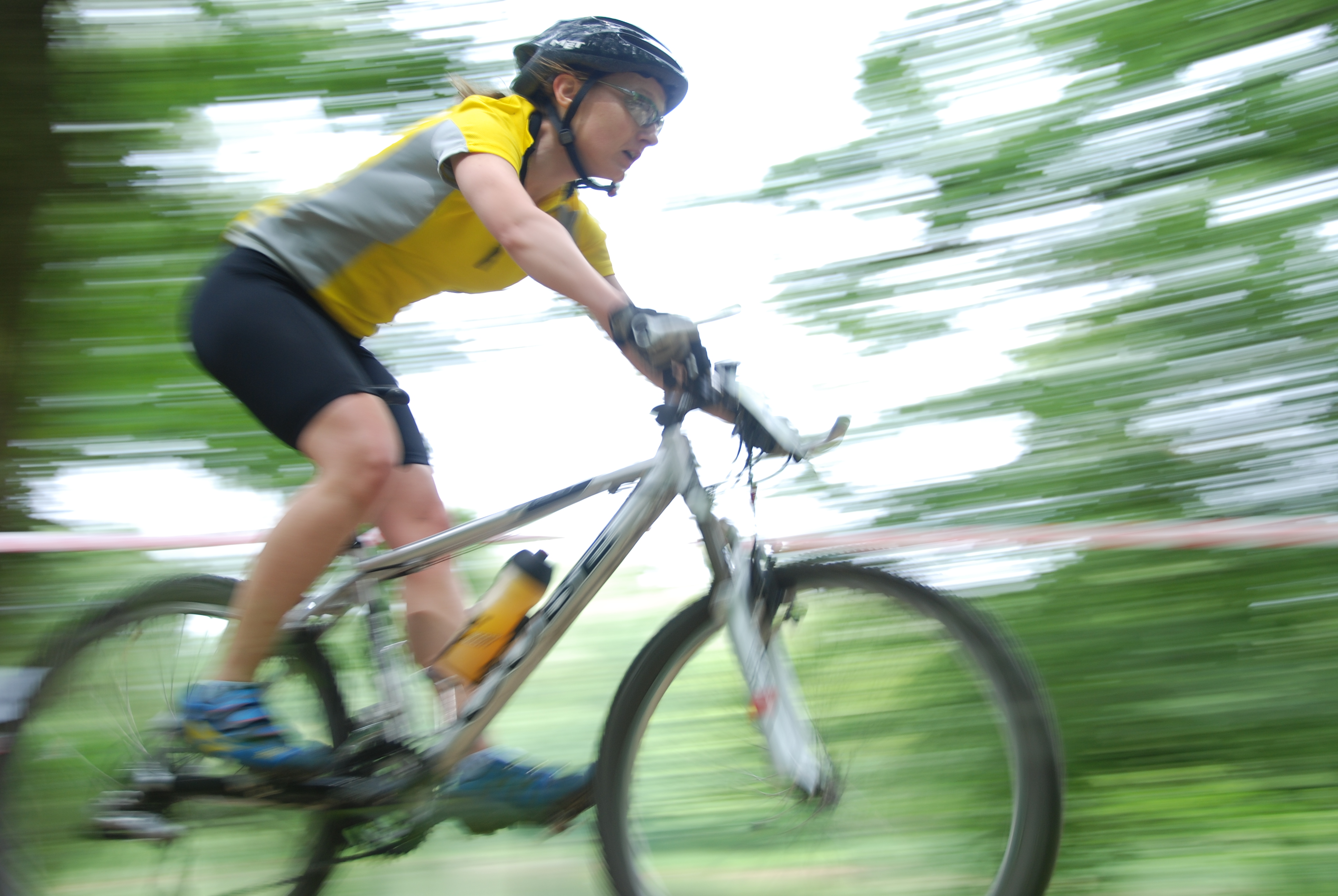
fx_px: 2121
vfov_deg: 23.8
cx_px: 669
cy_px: 448
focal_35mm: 57
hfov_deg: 35.0
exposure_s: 1/30
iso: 100
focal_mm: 38
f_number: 4.5
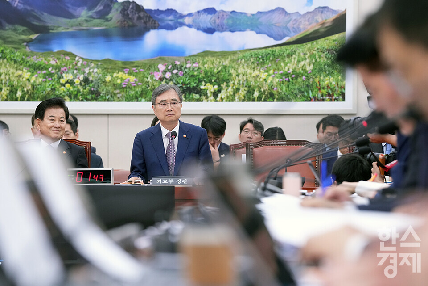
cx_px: 214
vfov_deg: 9.5
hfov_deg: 14.2
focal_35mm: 145
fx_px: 1724
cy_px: 143
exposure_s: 1/200
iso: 3200
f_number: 4.5
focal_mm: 145
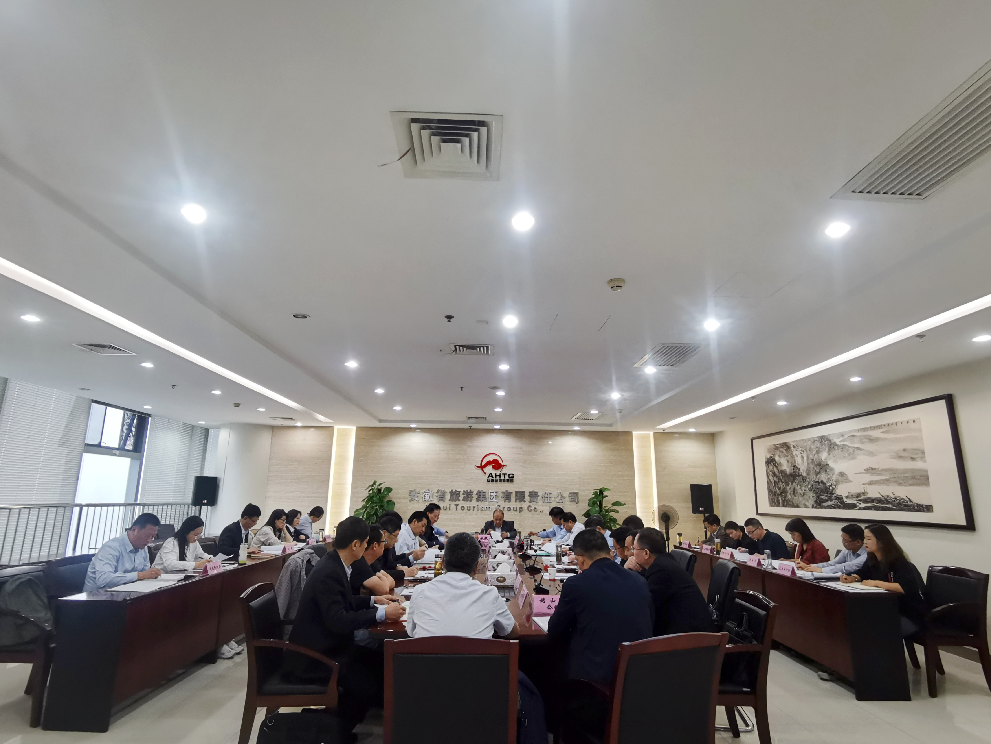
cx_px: 496
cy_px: 372
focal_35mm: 17
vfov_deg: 74.7
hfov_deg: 91.0
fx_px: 487
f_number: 2.2
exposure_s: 1/33.3
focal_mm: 2.26
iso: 400
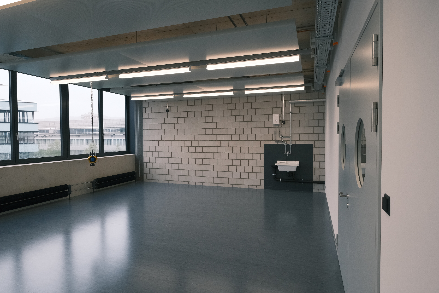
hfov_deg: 78.6
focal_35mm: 22
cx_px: 220
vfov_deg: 57.2
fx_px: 268
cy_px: 146
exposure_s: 1/250
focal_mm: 14.5
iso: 1600
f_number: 5.6
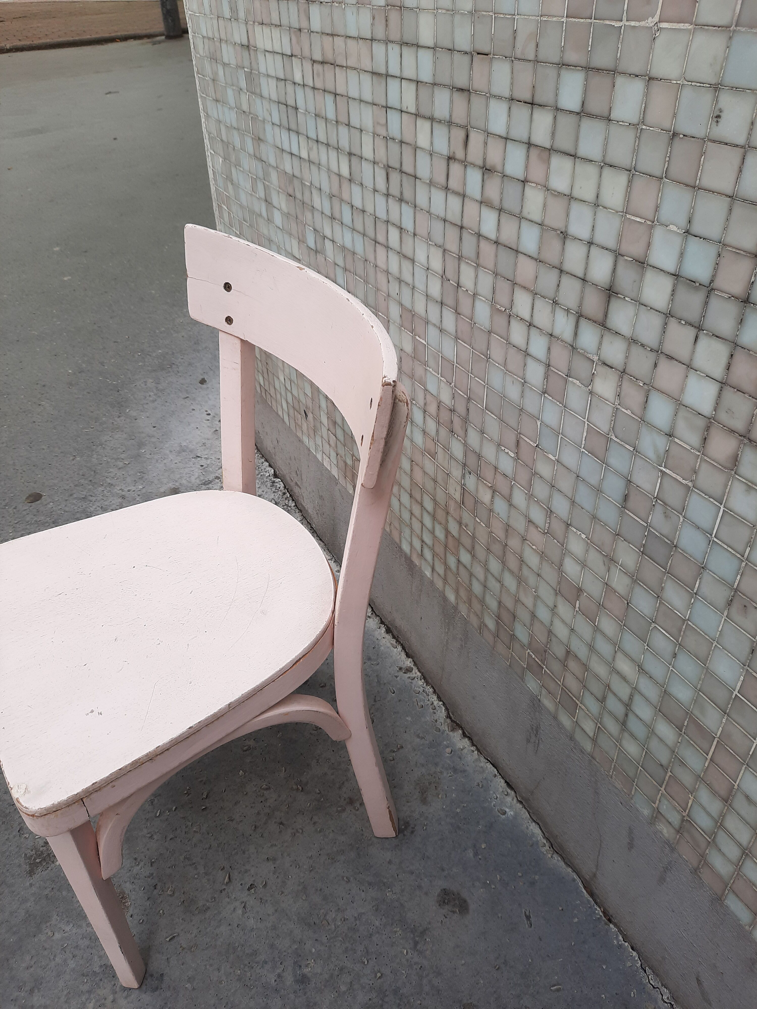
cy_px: 504
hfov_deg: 54.9
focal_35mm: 25
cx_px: 378
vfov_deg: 69.4
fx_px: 729
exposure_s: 1/307
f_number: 2
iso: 32
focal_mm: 4.6
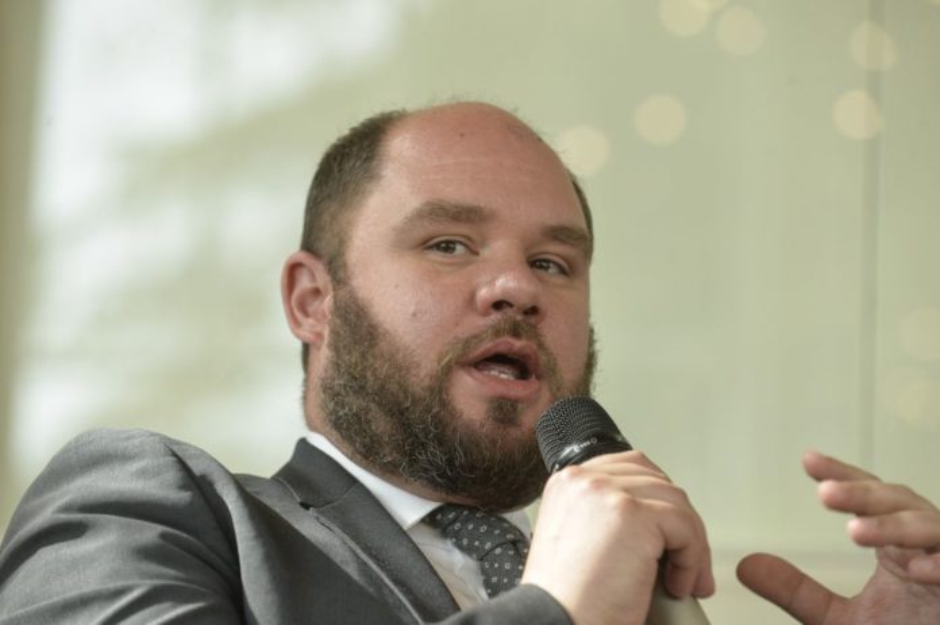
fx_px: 4044
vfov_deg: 8.8
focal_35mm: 155
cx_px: 470
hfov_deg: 13.3
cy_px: 312
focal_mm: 155
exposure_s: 1/500
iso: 2000
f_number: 4
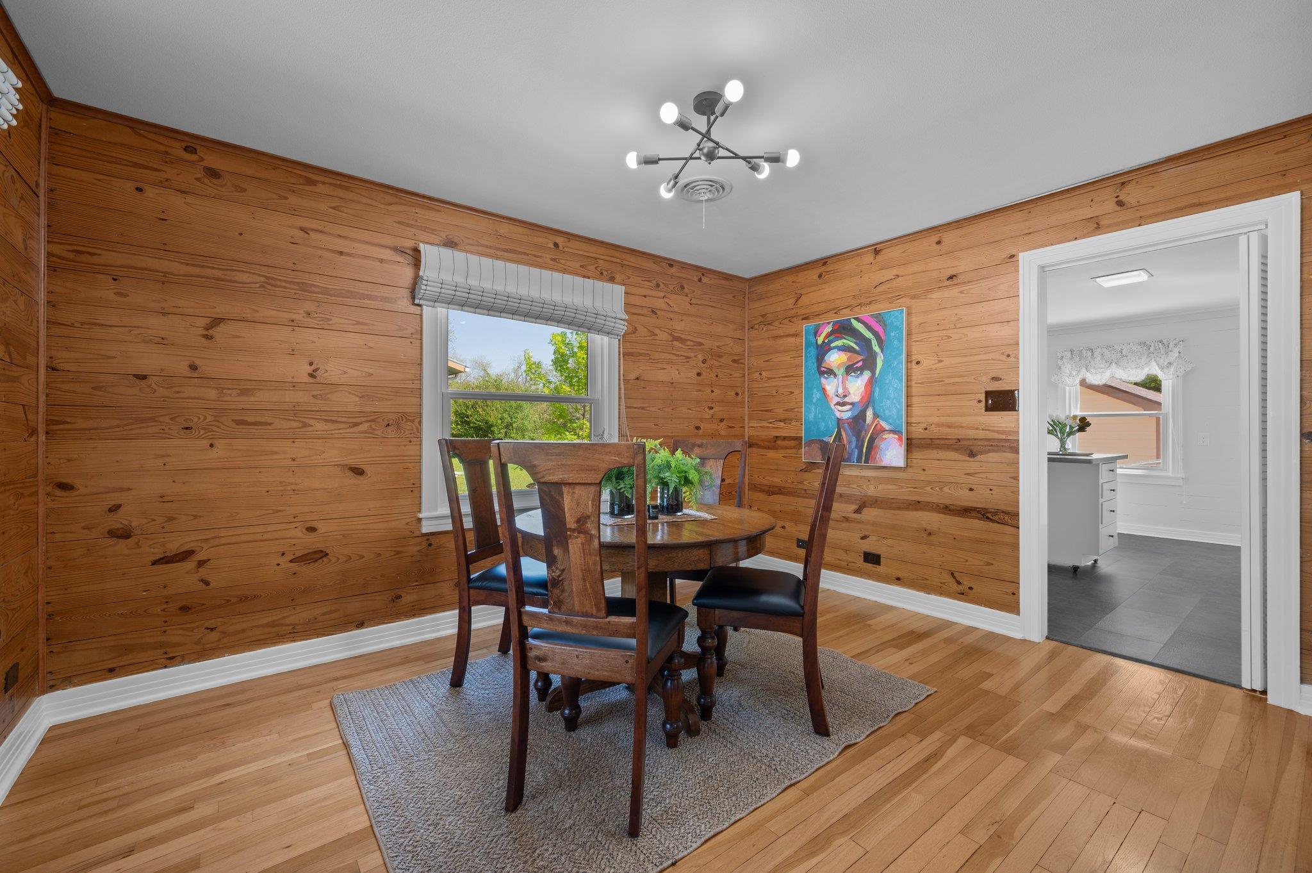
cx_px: 656
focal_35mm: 14
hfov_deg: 102.3
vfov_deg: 79.1
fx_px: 528
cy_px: 436
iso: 100
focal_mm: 14.5
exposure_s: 1/1.67
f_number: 8
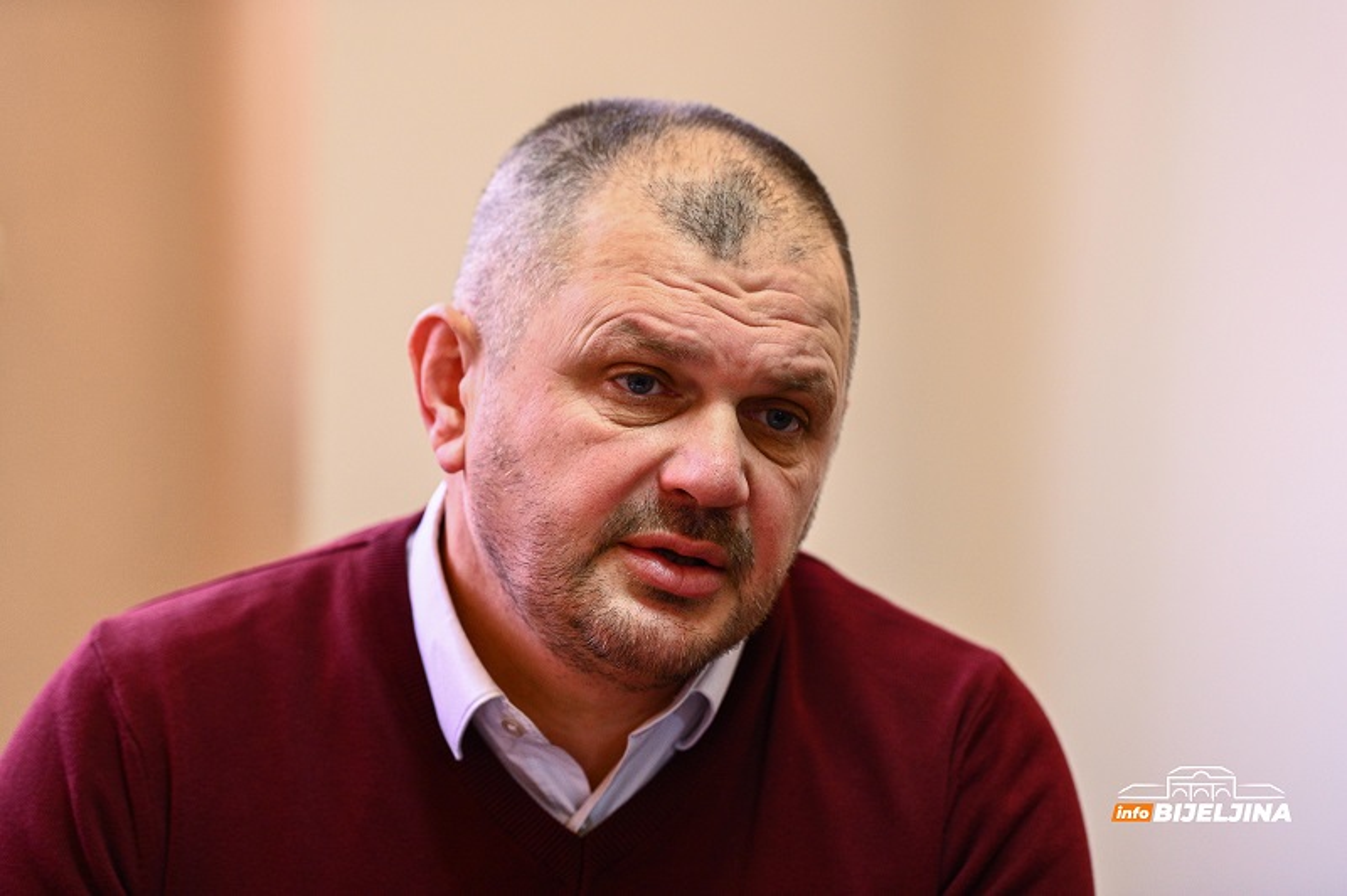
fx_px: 5047
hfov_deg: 15.2
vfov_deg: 10.1
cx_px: 674
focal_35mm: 135
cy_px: 448
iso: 1250
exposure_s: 1/125
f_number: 2.8
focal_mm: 135
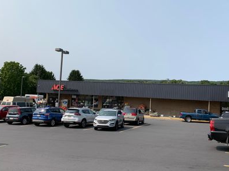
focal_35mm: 33
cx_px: 130
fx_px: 218
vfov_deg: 42.9
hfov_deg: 55.2
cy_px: 90
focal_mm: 4.25
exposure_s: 1/3185
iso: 25
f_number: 1.8
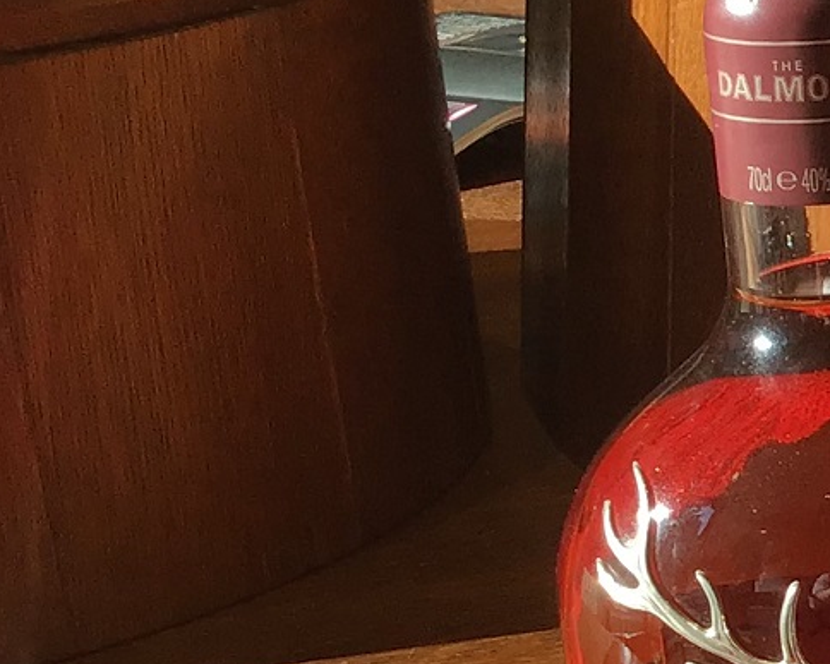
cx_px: 1667
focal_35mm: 125
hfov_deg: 13.3
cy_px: 563
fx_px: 3070
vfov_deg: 12.3
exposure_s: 1/208
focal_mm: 3.3
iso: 25
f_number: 2.4
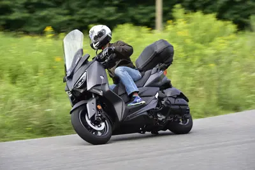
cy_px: 85
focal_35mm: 150
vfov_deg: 9.2
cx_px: 128
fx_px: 1063
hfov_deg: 13.7
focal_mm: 150
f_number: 6.3
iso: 160
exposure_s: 1/160
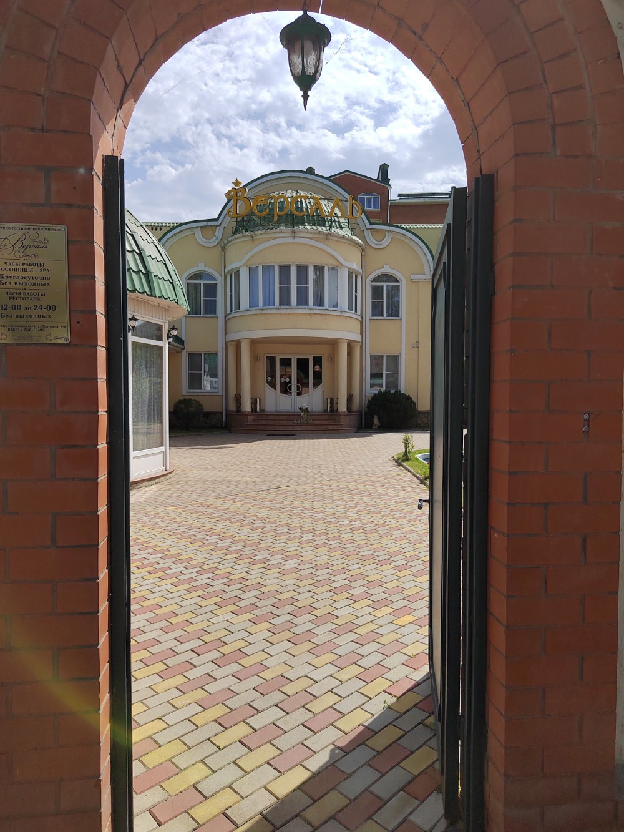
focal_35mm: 23
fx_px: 553
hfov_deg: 58.9
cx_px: 312
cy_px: 416
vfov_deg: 73.9
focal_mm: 5.52
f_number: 1.9
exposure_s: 1/2000
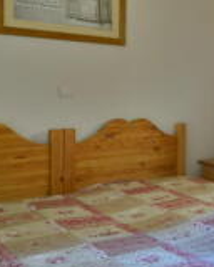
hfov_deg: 23.3
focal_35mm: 54
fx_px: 431
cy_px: 101
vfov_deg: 34.3
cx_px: 308
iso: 200
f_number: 4.5
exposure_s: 1/80
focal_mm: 13
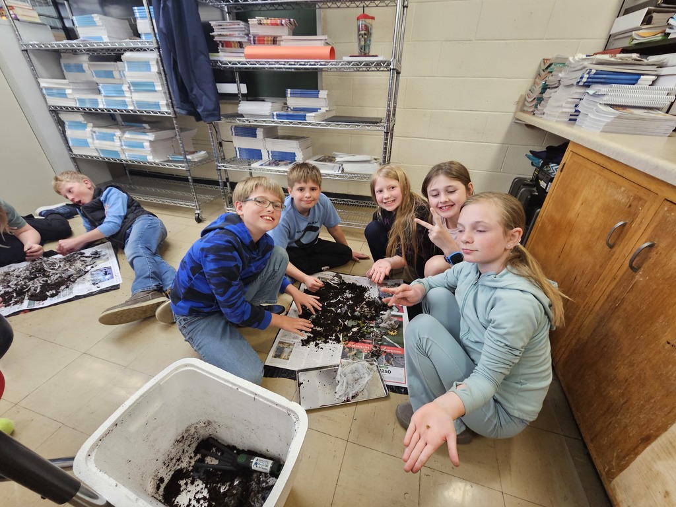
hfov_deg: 106.2
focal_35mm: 13
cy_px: 254
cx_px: 338
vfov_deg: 89.9
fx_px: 254
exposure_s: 1/30
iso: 400
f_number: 2.2
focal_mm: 2.2
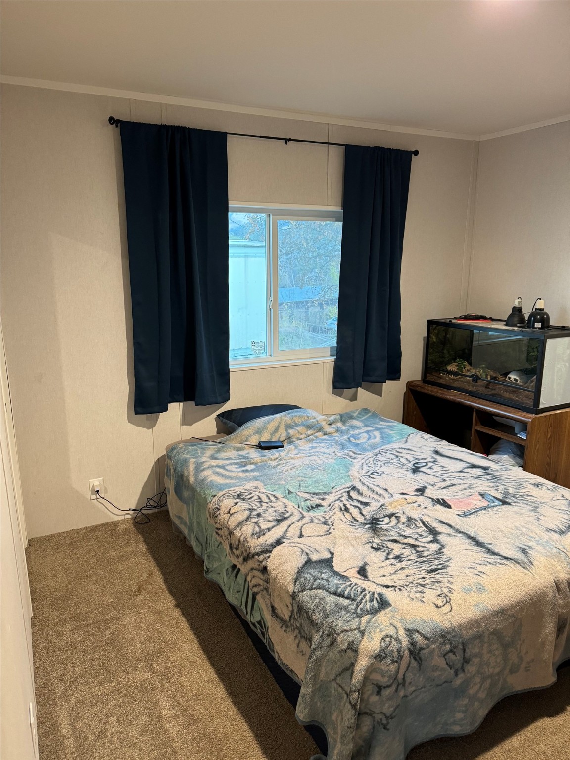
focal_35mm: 24
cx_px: 285
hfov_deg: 56.8
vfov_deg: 71.6
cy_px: 380
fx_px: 527
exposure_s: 1/60
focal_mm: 6.76
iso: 400
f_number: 1.78
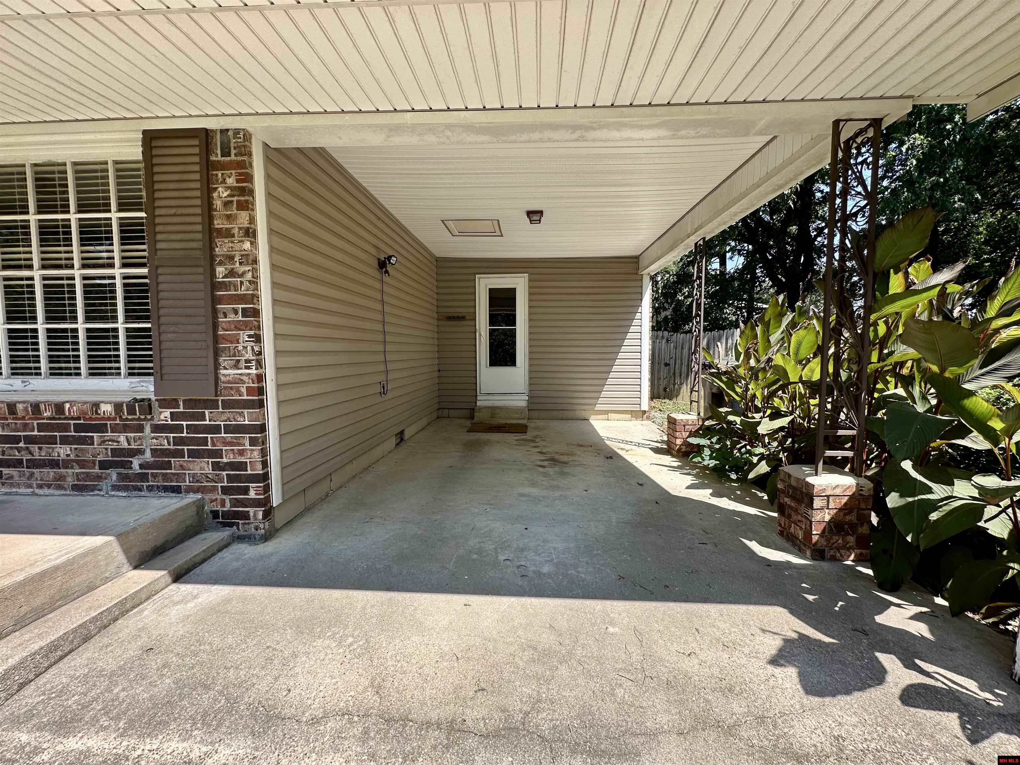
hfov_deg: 102.1
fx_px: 413
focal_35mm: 14
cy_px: 382
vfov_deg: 85.7
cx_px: 510
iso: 40
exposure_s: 1/500
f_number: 2.2
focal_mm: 2.22
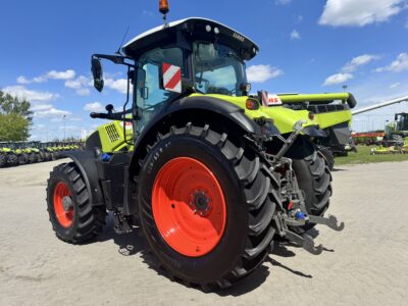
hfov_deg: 71.6
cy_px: 153
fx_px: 283
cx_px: 204
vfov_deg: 56.8
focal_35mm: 24
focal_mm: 6.76
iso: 80
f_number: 1.78
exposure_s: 1/4310
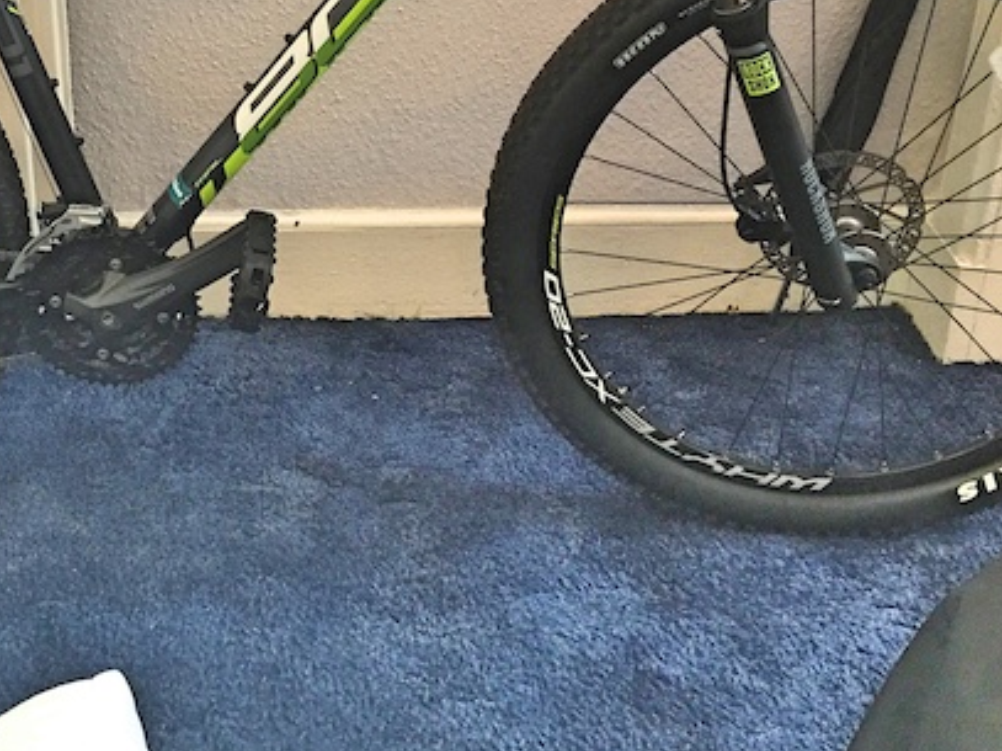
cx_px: 283
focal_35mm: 57
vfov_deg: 25.0
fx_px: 1649
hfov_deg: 33.3
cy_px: 101
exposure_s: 1/15
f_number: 2.2
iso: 100
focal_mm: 4.15
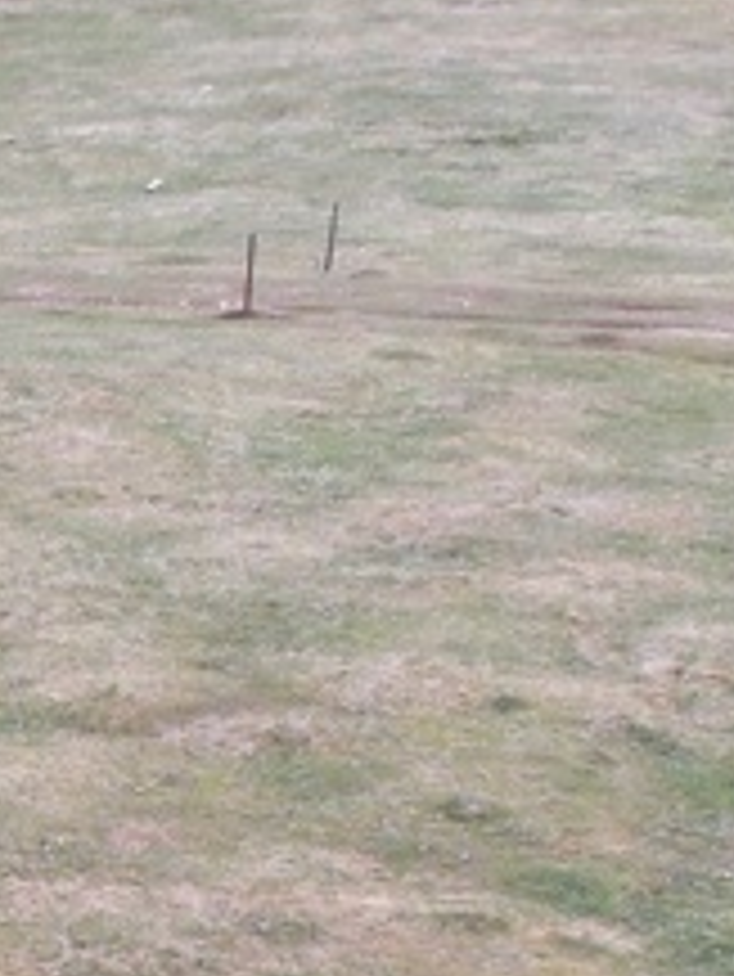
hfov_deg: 13.8
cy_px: 949
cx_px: -558
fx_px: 2711
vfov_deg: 19.9
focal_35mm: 96
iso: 80
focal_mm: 4.6
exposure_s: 1/80
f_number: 3.2
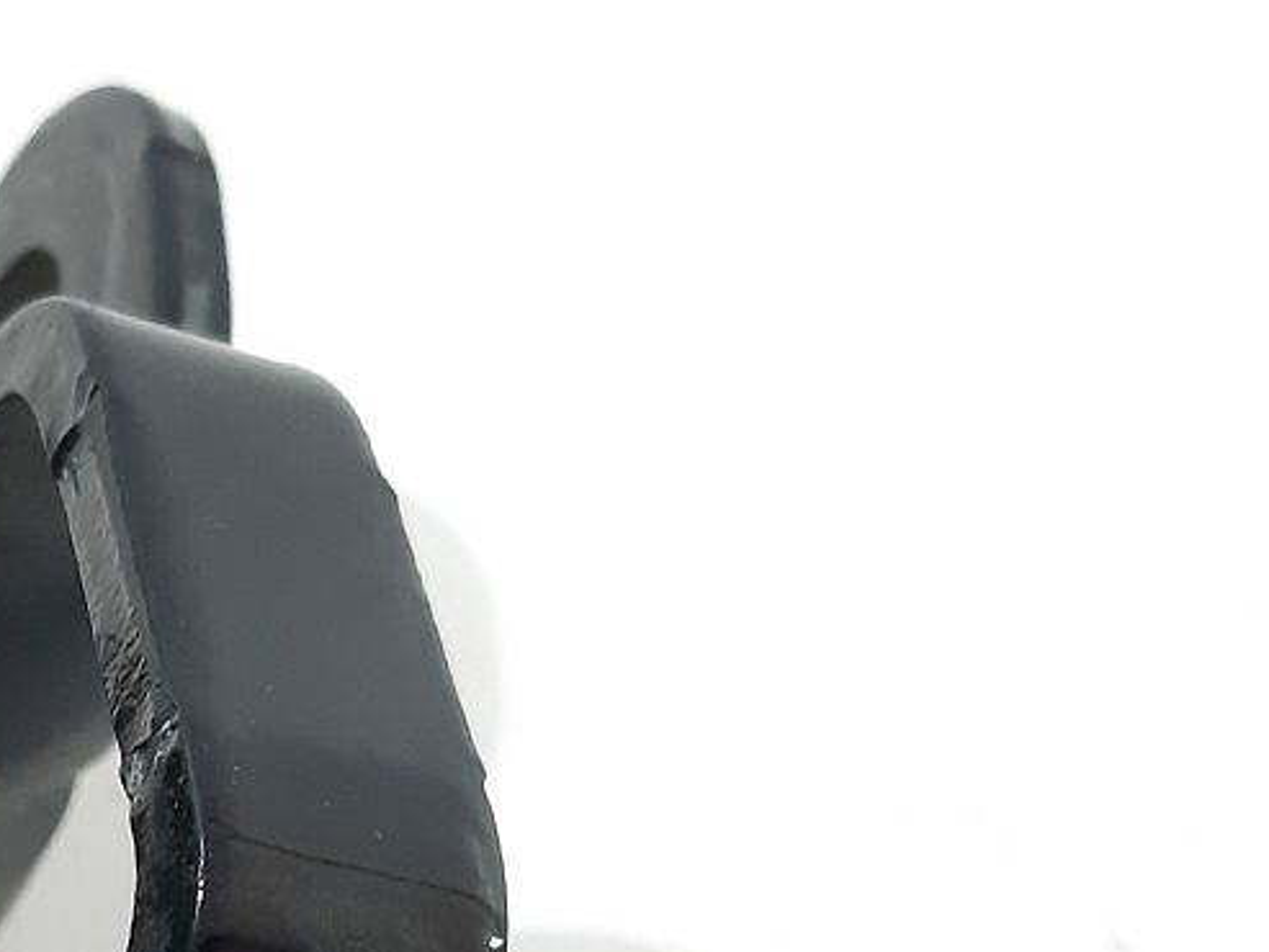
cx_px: -359
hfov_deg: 19.5
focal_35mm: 93
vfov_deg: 15.3
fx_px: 3410
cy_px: 1148
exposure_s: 1/50
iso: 250
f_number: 1.7
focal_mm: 3.93
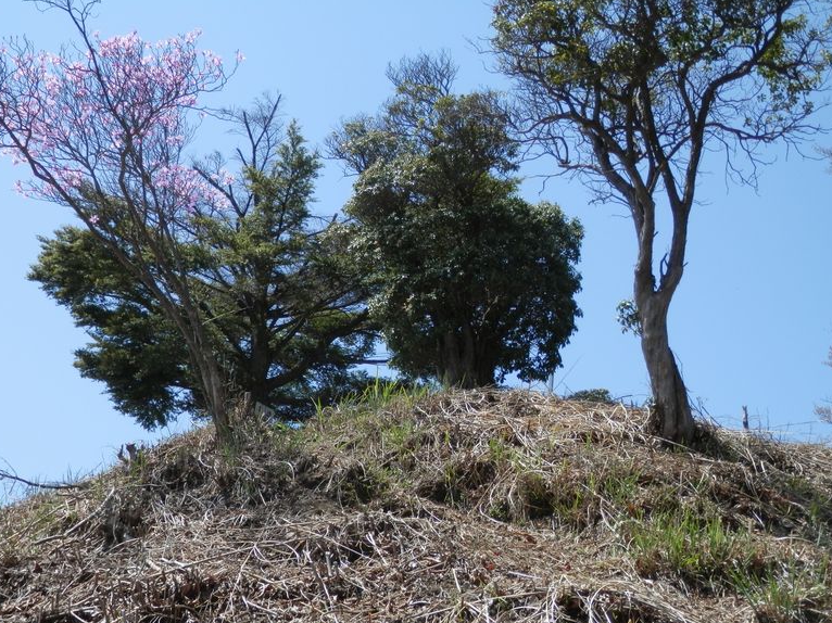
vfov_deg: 30.9
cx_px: 403
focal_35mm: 47
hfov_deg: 40.4
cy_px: 322
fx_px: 1129
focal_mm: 8
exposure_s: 1/500
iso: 80
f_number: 3.8
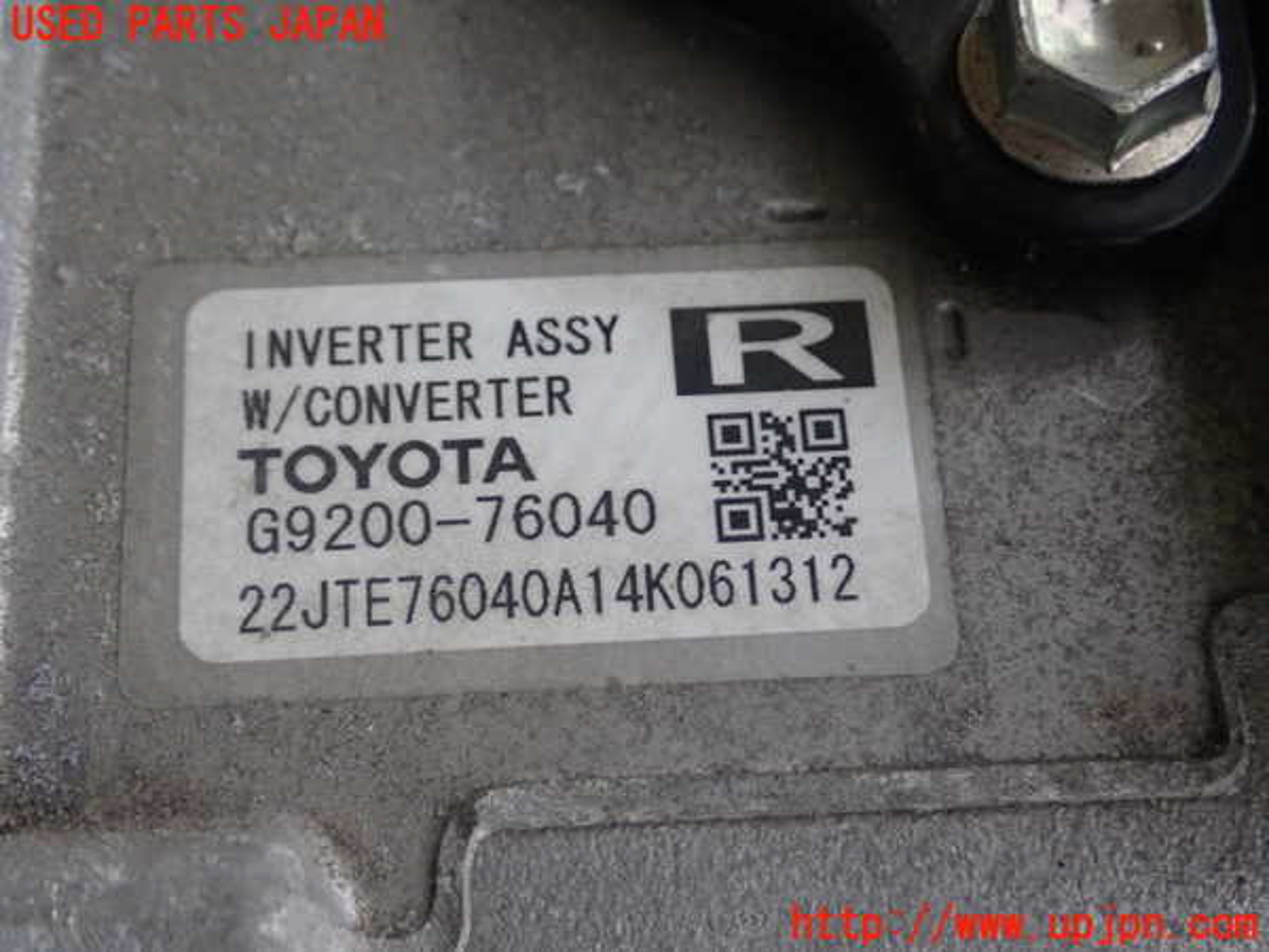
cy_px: 476
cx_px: 634
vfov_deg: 25.7
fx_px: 2090
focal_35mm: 57
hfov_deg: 33.8
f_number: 3.5
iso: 250
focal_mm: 10.29
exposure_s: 1/50
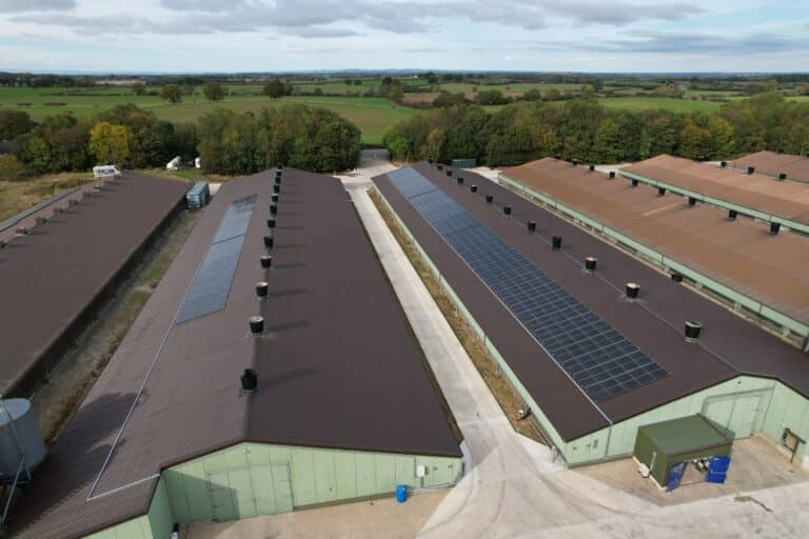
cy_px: 270
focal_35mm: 22
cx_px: 404
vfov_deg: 57.2
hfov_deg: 78.6
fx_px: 494
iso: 100
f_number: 2.8
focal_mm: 8.38
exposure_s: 1/60
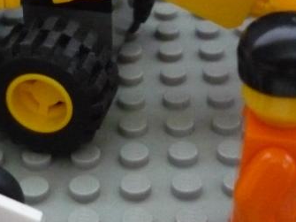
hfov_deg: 19.4
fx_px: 863
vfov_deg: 14.5
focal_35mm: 101
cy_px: 17
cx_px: 110
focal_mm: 5.5
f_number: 2.8
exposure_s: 1/20
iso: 800
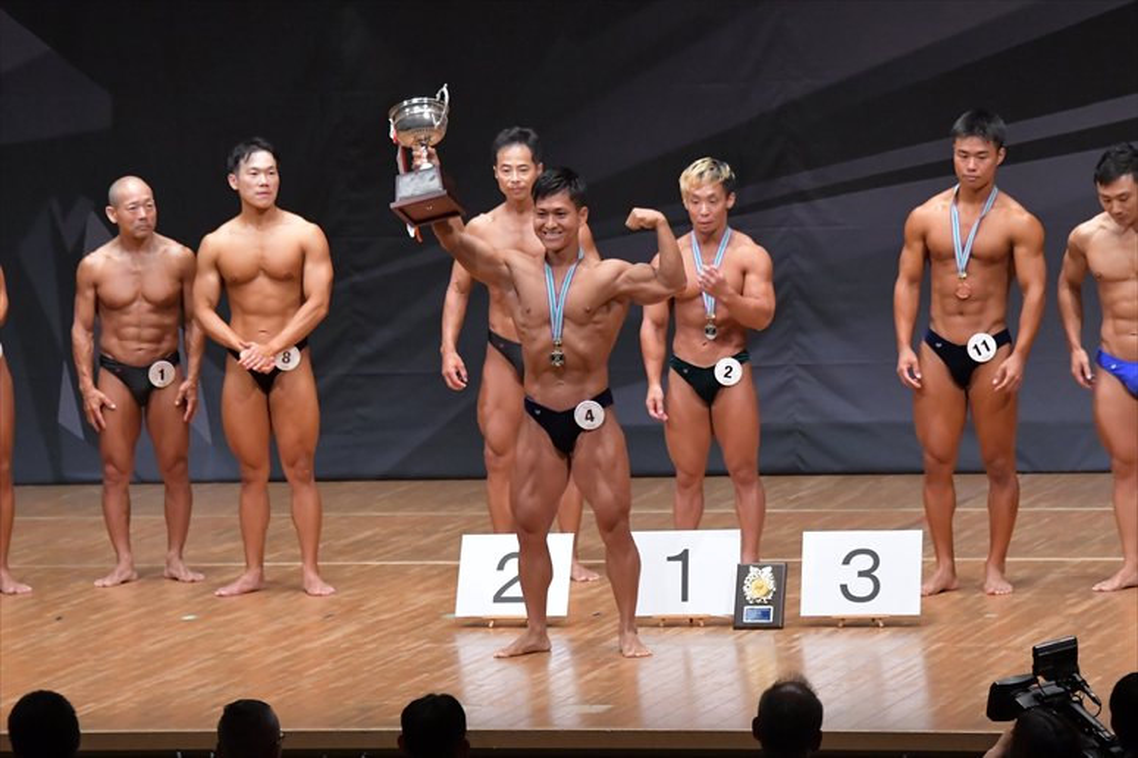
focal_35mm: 202
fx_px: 6382
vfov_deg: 6.8
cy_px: 379
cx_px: 569
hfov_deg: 10.2
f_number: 5.6
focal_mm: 135
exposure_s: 1/400
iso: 6400
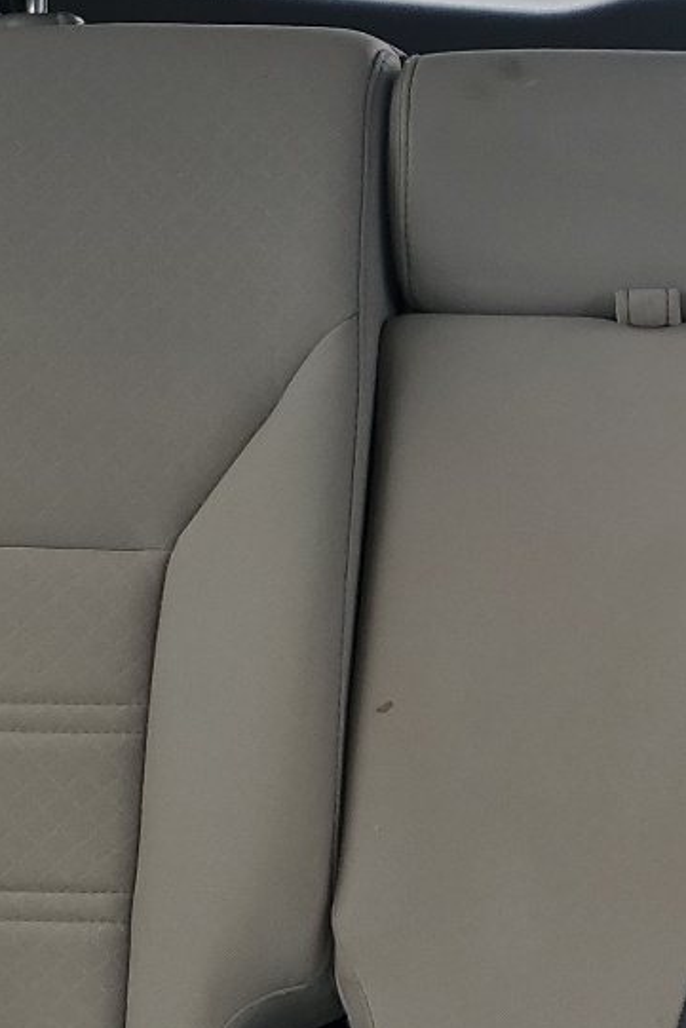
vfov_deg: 25.4
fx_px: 2285
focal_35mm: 80
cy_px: 521
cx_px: 663
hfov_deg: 16.8
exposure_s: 1/172
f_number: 1.5
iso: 50
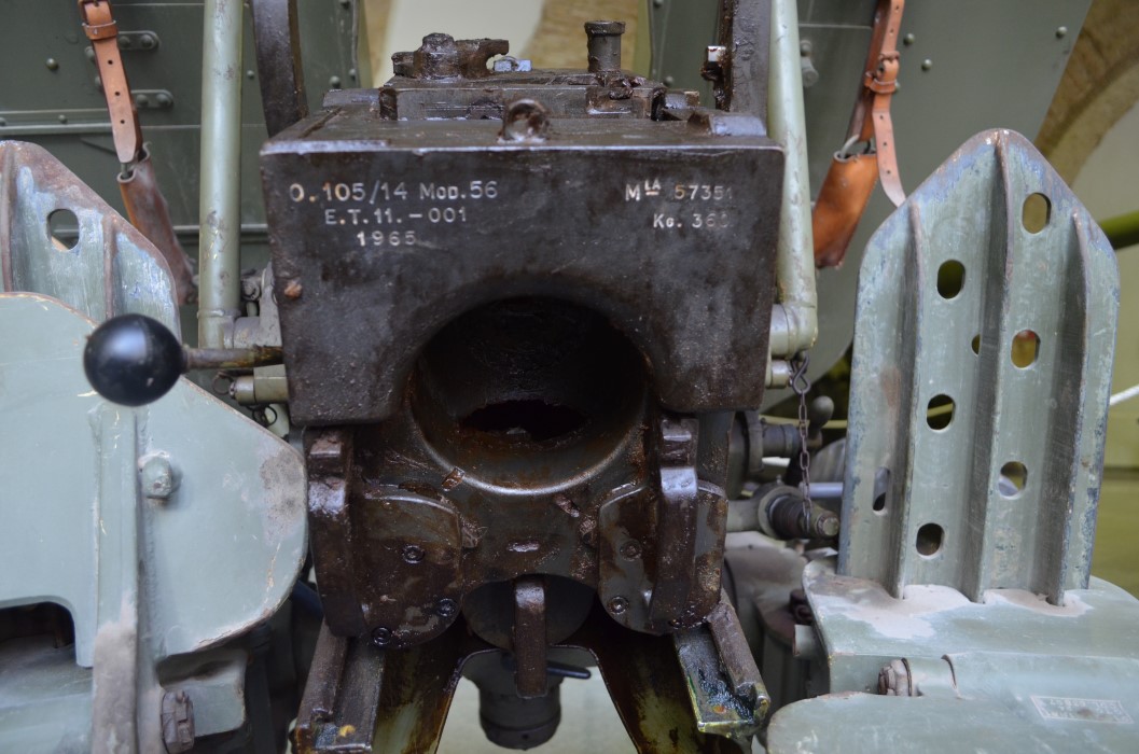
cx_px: 570
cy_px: 377
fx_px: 852
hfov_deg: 67.5
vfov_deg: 47.7
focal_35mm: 27
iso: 800
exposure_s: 1/50
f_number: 3.5
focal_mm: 18
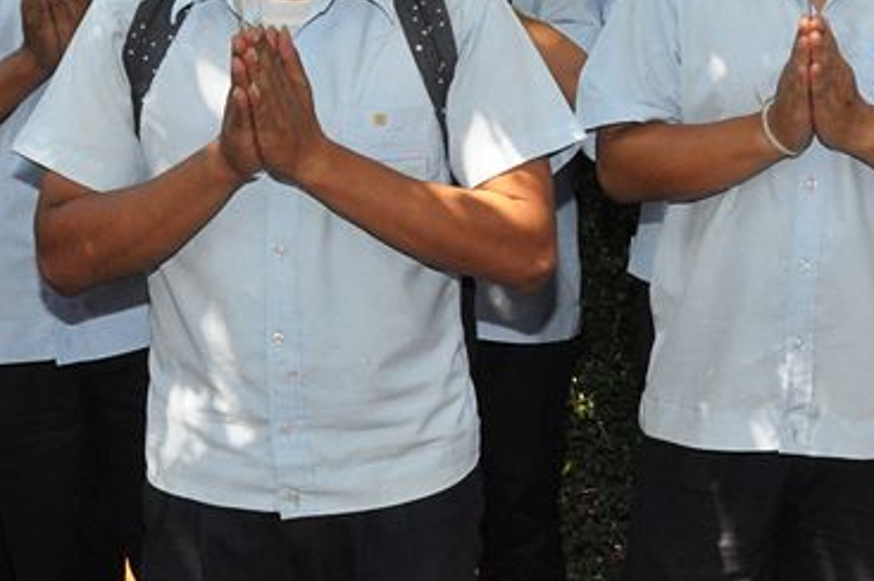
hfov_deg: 24.2
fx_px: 1965
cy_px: 55
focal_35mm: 81
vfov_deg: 16.6
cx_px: 822
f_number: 14
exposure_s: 1/200
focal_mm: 22
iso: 1600
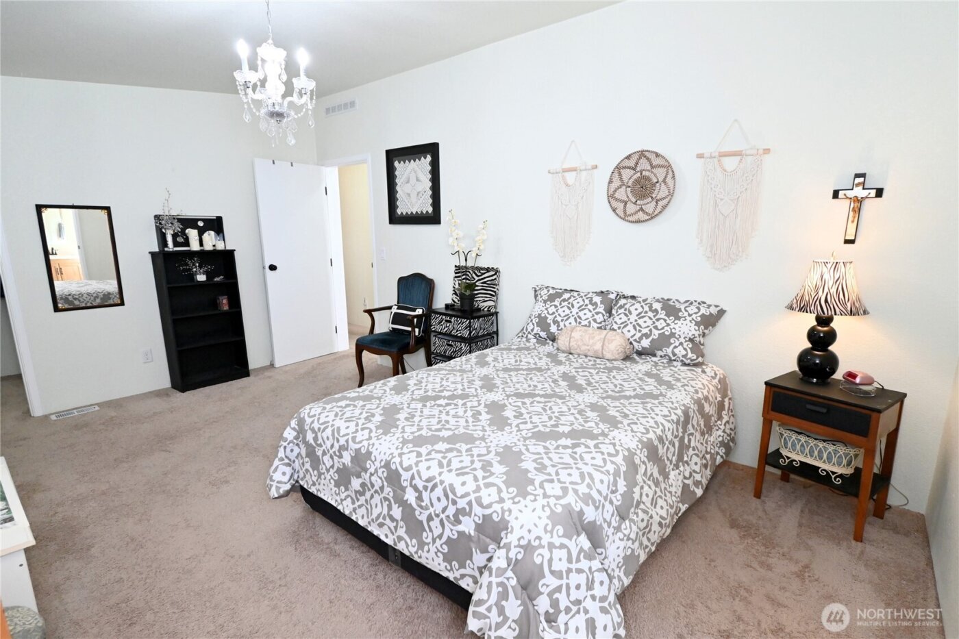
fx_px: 453
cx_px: 480
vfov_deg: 70.4
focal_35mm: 17
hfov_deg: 93.3
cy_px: 320
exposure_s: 1/125
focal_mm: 11.5
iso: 2500
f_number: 4.8
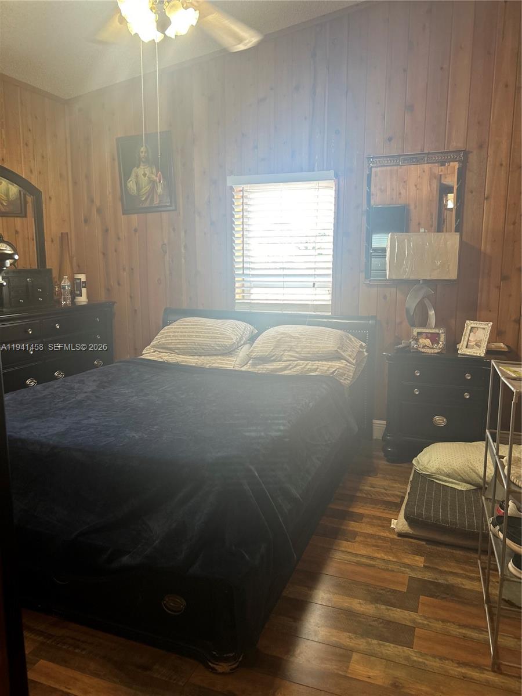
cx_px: 261
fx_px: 523
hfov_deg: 53.1
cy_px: 348
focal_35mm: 26
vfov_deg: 67.3
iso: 64
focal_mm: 5.7
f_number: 1.5
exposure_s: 1/60
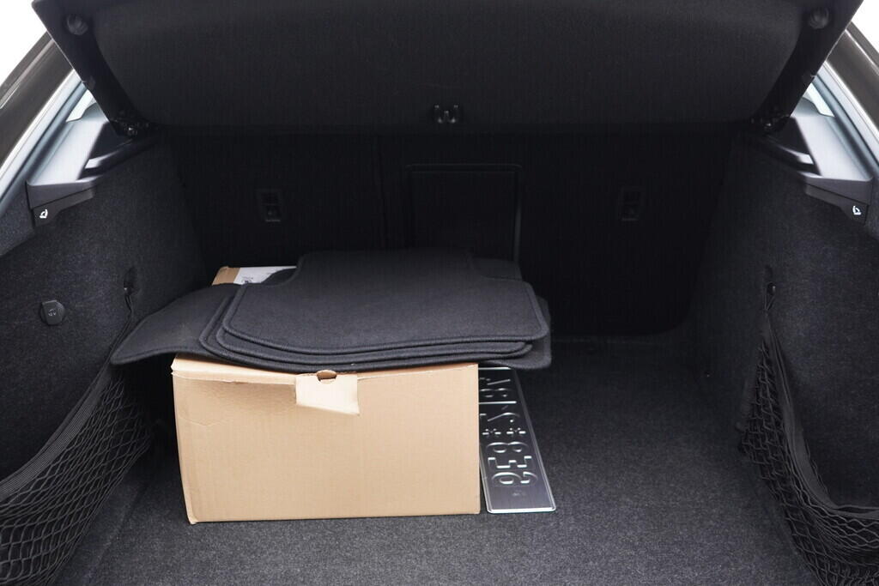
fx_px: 879
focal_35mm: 36
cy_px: 293
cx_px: 440
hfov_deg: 53.1
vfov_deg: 36.9
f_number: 2.8
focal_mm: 24
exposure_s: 1/40
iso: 640
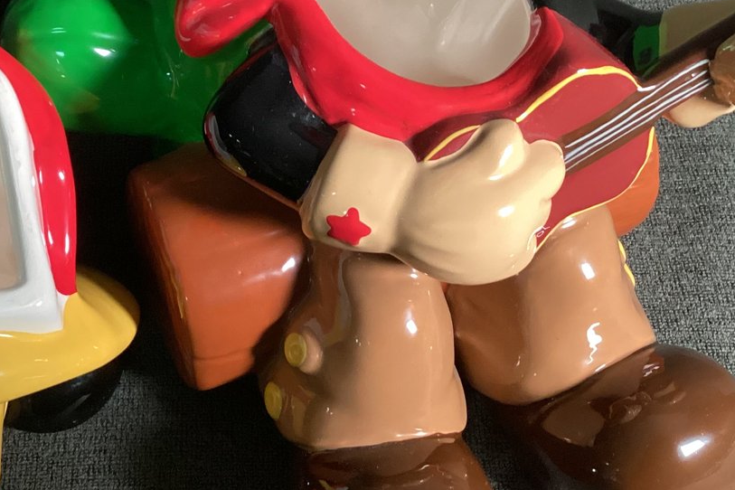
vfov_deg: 22.4
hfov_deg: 33.2
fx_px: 1225
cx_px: 263
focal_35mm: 60
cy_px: 122
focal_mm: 3.3
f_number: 2.4
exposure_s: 1/40
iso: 320
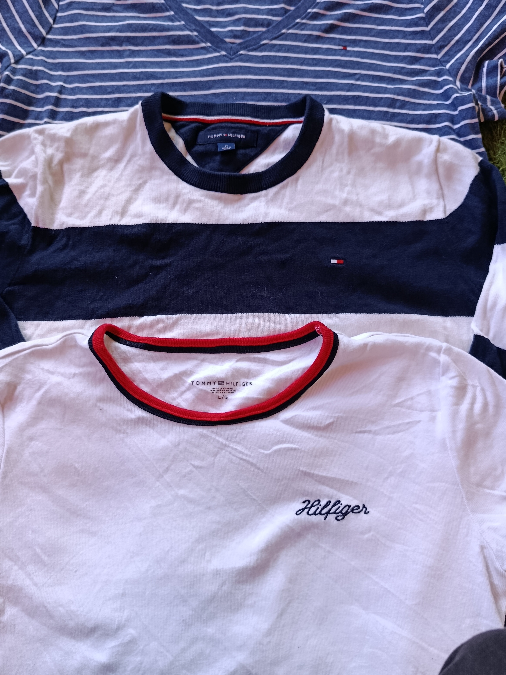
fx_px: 604
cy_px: 328
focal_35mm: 31
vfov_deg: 58.3
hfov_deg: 45.4
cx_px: 231
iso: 308
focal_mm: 5.24
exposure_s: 1/100
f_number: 1.7
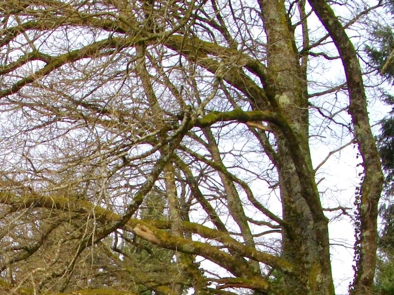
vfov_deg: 14.9
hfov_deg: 20.2
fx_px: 1081
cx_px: 33
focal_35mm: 95
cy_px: 371
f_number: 5.5
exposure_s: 1/160
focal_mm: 5.7
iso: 100
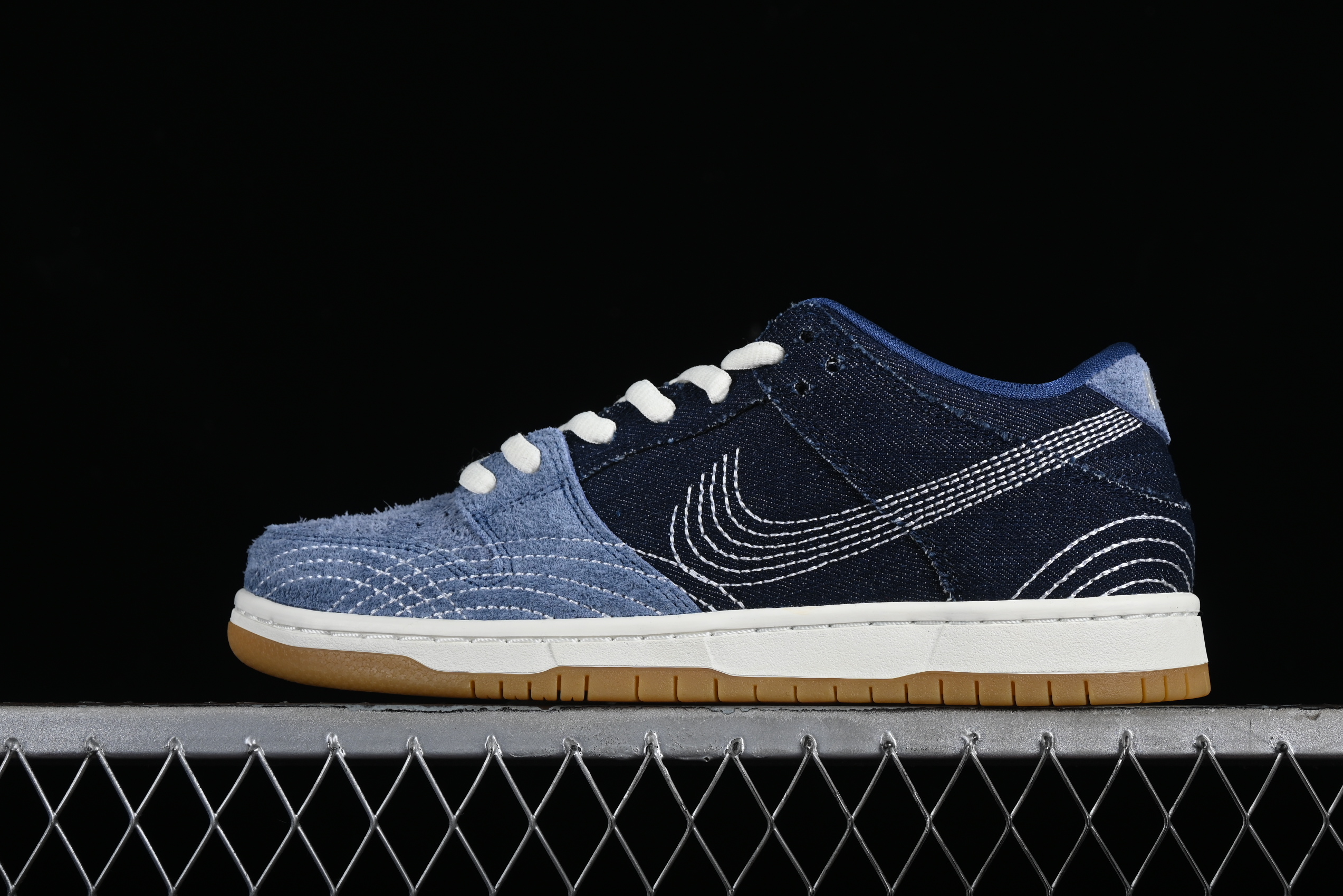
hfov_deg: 24.8
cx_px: 722
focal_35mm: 82
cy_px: 412
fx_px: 3059
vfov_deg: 16.7
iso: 160
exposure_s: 1/200
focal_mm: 50
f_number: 7.1
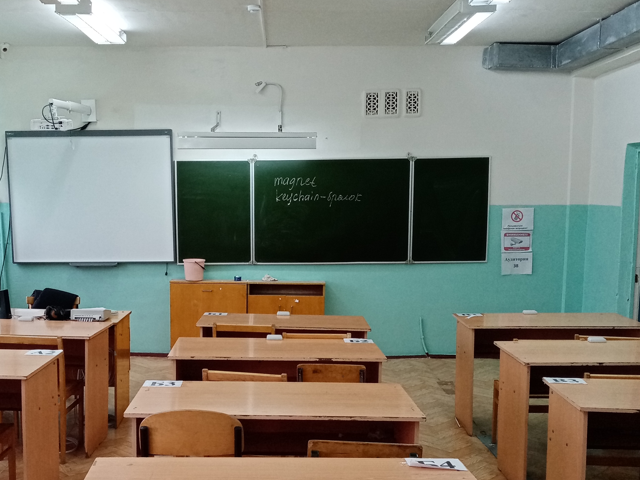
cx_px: 248
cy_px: 319
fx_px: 776
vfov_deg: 34.0
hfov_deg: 44.5
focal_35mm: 42
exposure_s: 1/50
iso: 154
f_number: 1.8
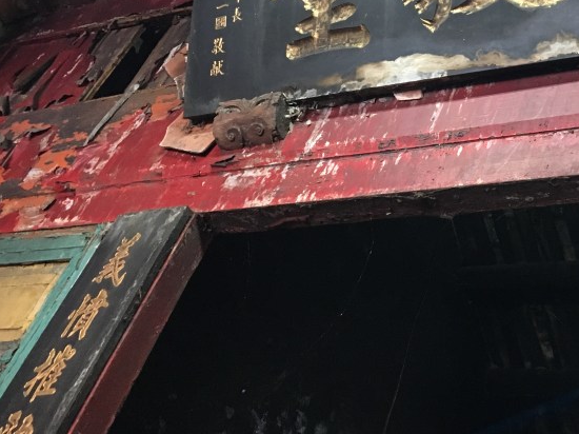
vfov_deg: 26.2
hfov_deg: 34.4
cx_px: 471
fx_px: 903
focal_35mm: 54
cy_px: 46
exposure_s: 1/30
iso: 160
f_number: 2.2
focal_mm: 4.15
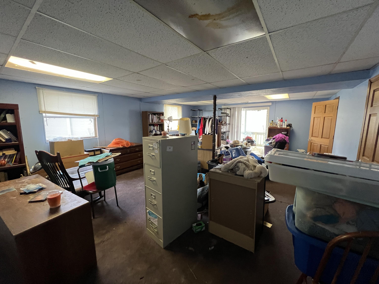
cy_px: 142
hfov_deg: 106.2
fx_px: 142
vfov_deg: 89.9
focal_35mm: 13
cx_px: 190
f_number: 1.8
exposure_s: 1/60
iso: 500
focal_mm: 1.57
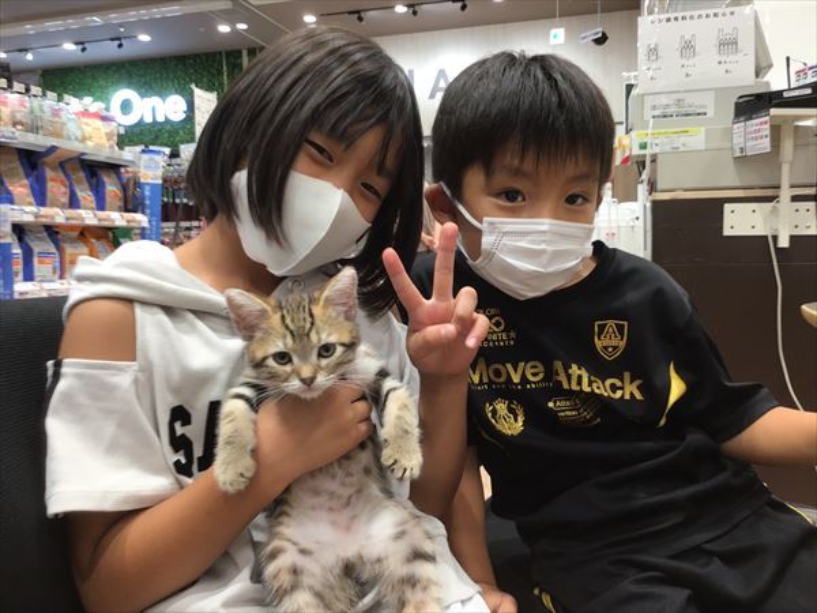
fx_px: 732
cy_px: 306
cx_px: 408
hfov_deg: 58.4
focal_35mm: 31
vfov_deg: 45.4
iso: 64
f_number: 2.4
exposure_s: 1/30
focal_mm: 3.3
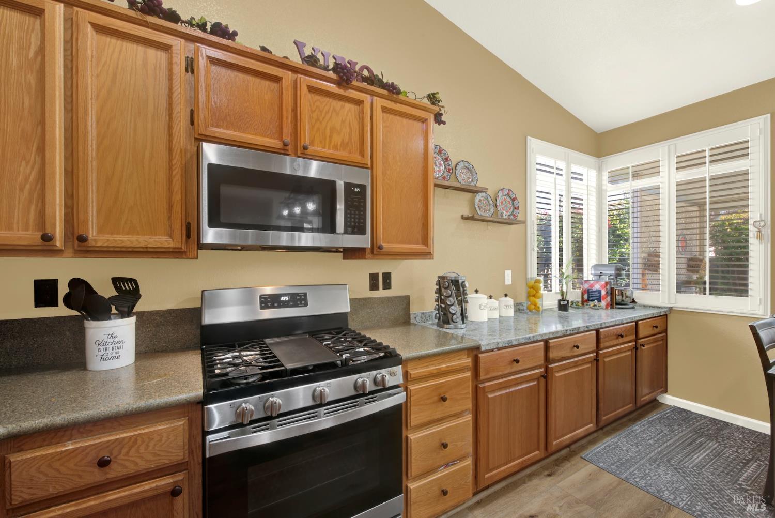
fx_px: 302
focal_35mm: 14
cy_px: 259
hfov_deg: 104.2
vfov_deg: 81.3
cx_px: 388
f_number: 14
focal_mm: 14
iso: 100
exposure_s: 1/4
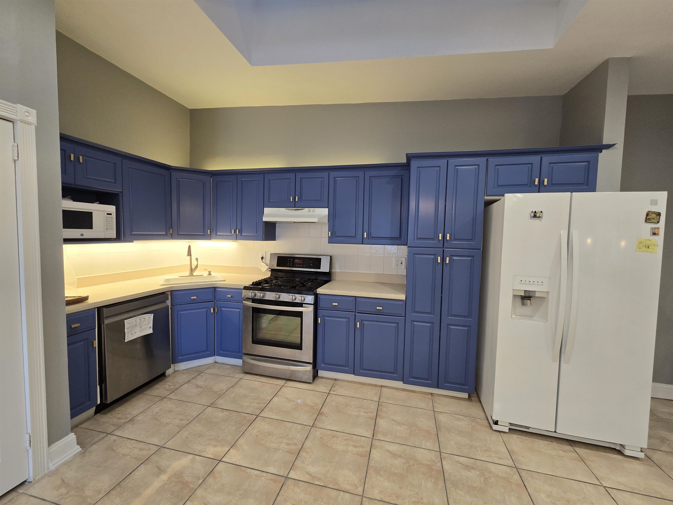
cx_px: 336
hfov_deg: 106.2
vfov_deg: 89.9
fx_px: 253
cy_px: 252
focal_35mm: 13
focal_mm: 2.2
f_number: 2.2
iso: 100
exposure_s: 1/60
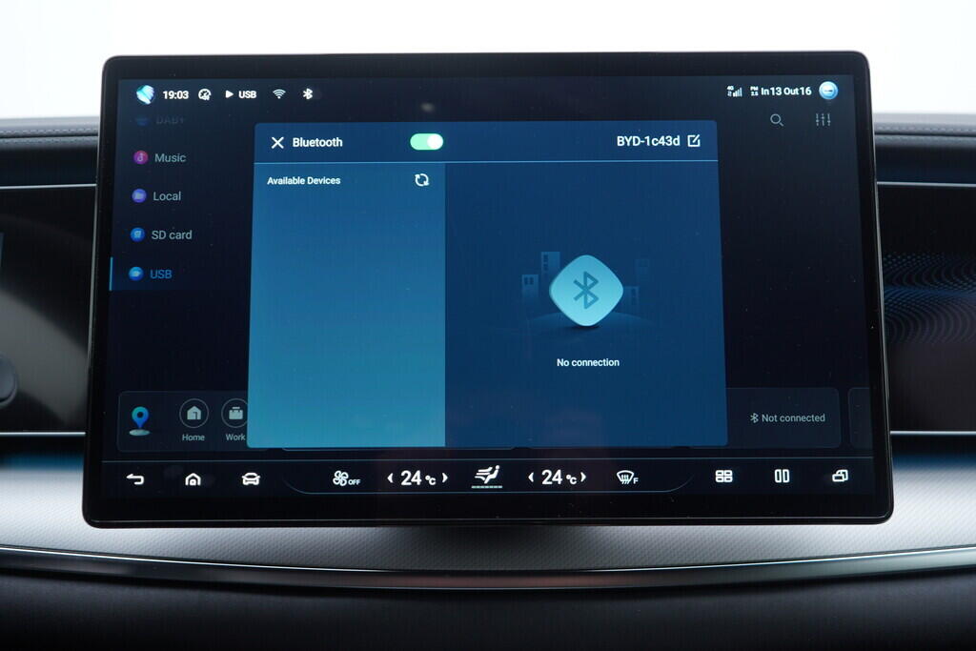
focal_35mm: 36
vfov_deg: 36.9
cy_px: 326
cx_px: 488
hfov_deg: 53.1
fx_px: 976
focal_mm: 24
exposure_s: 1/40
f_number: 2.8
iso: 125
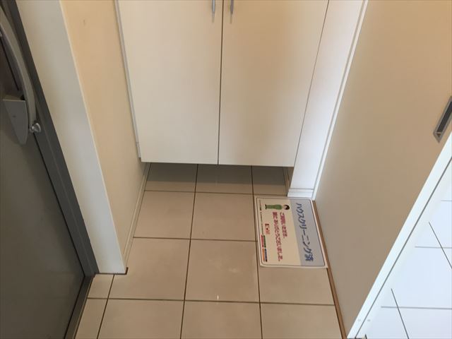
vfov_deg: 48.2
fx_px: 379
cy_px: 170
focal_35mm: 29
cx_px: 226
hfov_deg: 61.7
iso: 80
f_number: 2.2
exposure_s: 1/30
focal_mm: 4.15
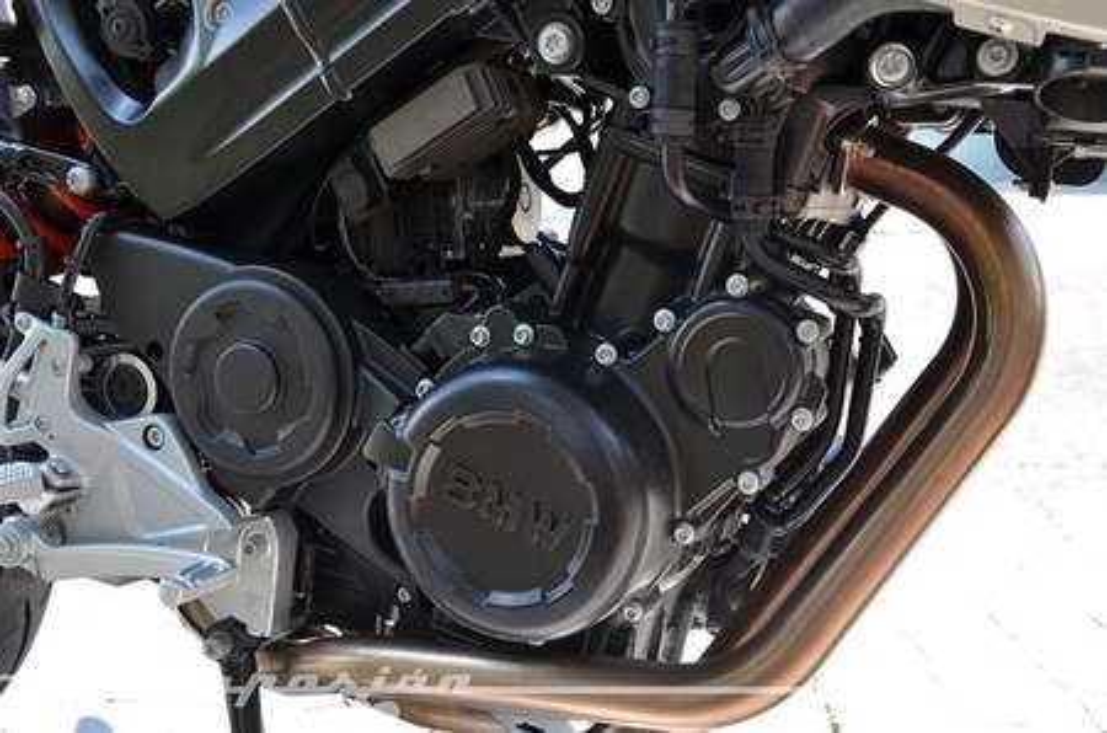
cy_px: 366
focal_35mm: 42
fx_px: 1289
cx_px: 554
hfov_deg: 46.5
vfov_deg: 31.8
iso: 100
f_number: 7.1
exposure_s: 1/50
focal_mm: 28
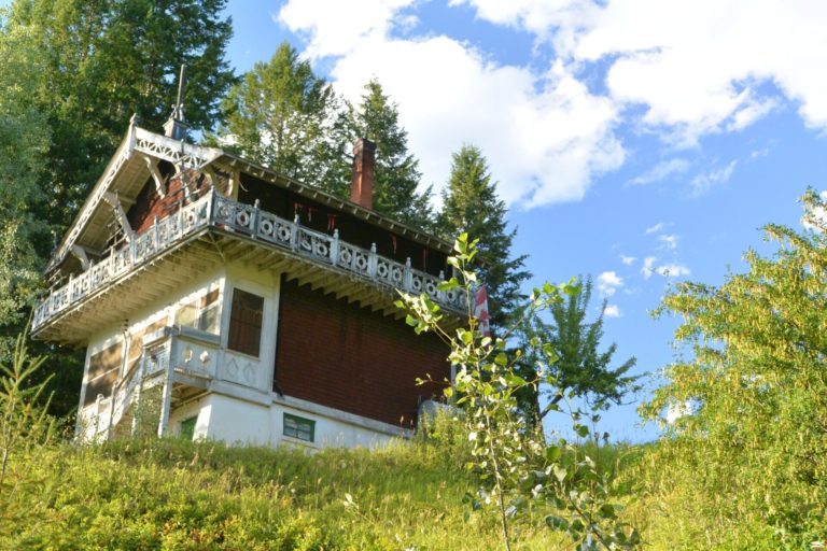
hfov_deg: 38.2
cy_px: 276
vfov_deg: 26.0
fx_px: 1194
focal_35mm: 52
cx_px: 414
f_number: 5
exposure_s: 1/125
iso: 320
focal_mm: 19.6
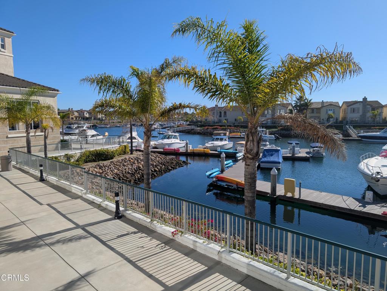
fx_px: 269
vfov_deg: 56.9
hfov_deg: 71.5
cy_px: 146
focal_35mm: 24
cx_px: 194
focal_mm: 6.9
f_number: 1.68
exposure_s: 1/1869
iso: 22
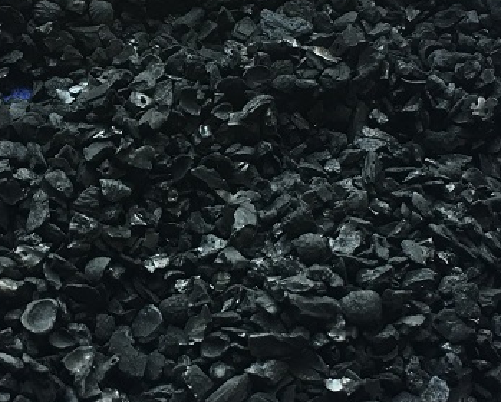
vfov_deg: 18.9
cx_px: 191
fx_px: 1202
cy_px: 149
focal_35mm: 81
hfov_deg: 23.5
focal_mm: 4.15
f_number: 2.2
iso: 32
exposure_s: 1/33
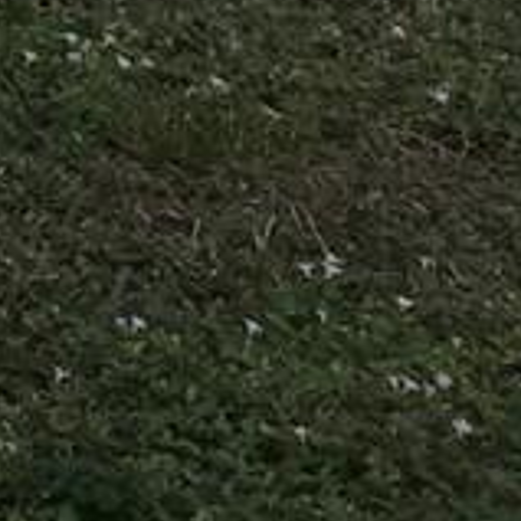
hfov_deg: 5.4
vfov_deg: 6.0
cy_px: -1337
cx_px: -2012
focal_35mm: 258
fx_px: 4393
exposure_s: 1/824
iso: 32
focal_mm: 4.15
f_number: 2.2
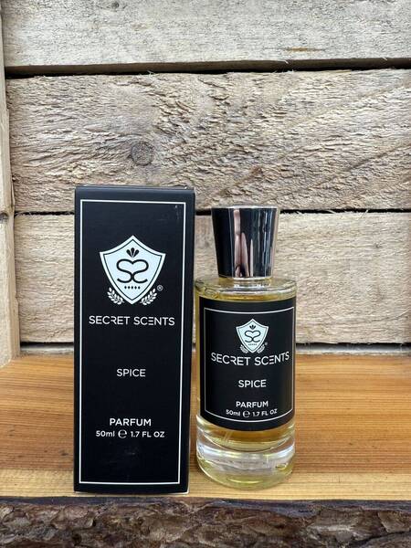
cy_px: 274
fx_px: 380
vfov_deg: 71.6
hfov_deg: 56.8
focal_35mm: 24
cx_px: 206
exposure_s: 1/100
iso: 160
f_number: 2.2
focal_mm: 2.22
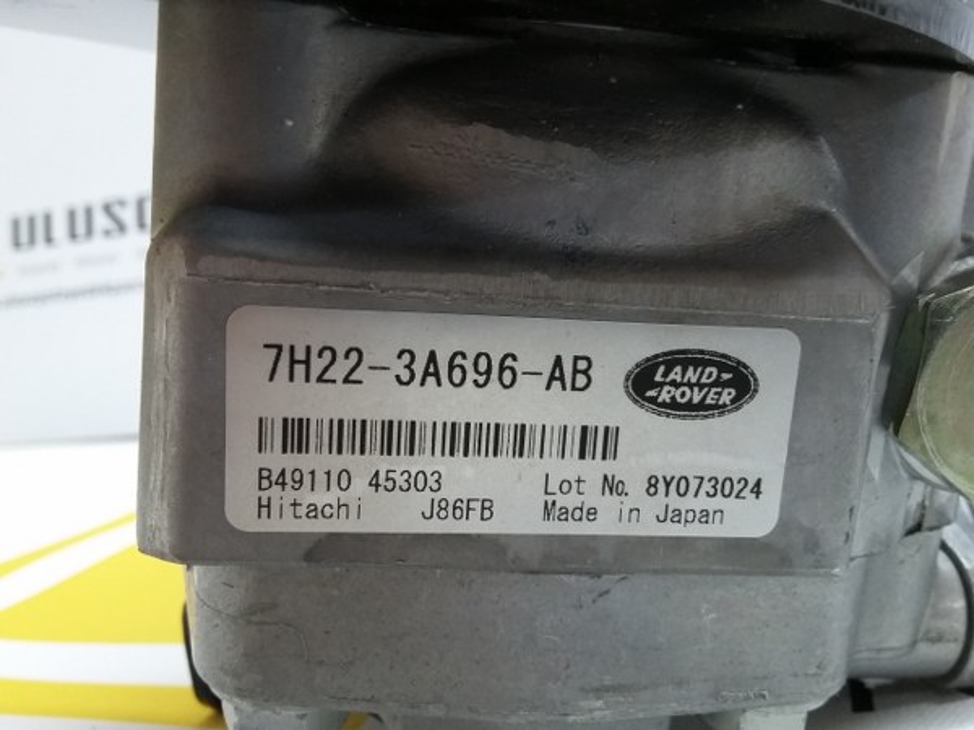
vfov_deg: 45.4
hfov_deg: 58.4
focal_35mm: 31
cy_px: 365
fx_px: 872
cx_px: 487
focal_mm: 3.3
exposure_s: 1/17
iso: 200
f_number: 2.2
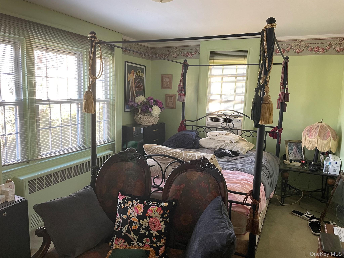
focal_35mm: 26
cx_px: 172
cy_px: 129
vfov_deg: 53.1
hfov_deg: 67.3
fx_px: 258
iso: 160
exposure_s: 1/60
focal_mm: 4.2
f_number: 1.6
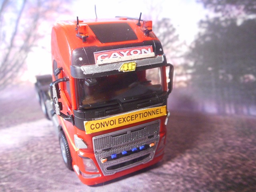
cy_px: 96
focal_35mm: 34
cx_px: 128
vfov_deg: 41.8
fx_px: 251
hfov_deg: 54.0
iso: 500
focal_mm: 6
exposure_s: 1/8
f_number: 4.2
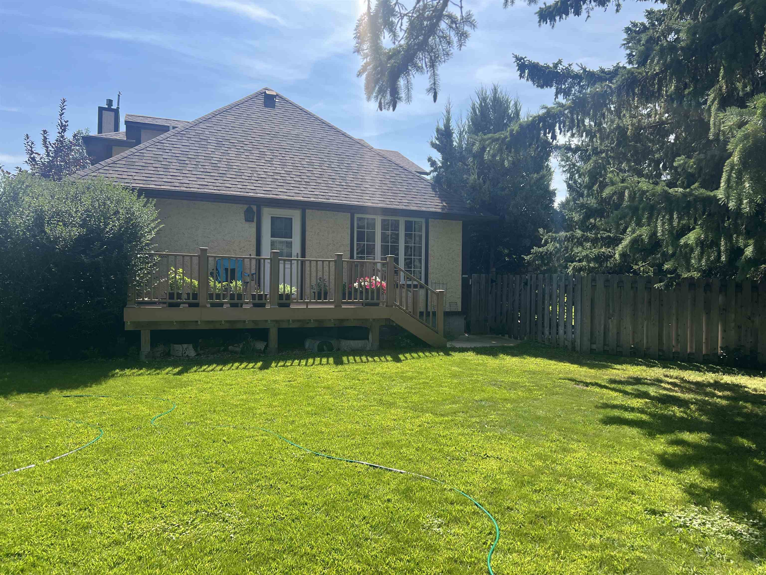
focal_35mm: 26
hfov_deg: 67.3
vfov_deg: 53.1
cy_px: 288
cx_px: 383
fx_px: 575
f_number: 1.5
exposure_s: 1/2513
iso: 50
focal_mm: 5.7
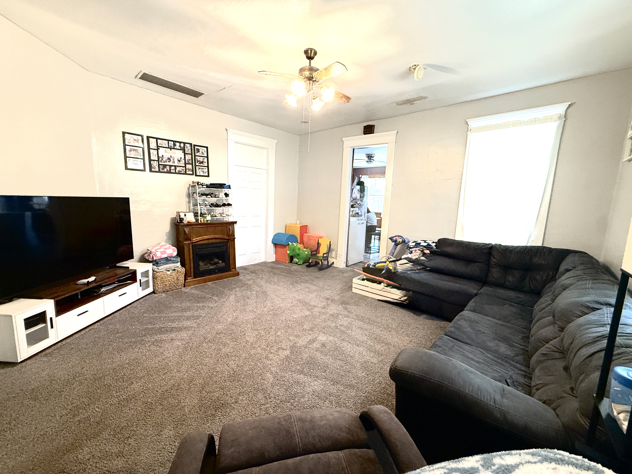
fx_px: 256
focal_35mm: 14
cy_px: 237
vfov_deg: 85.7
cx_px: 316
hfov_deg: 102.1
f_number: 2.2
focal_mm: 2.22
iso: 500
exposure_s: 1/60
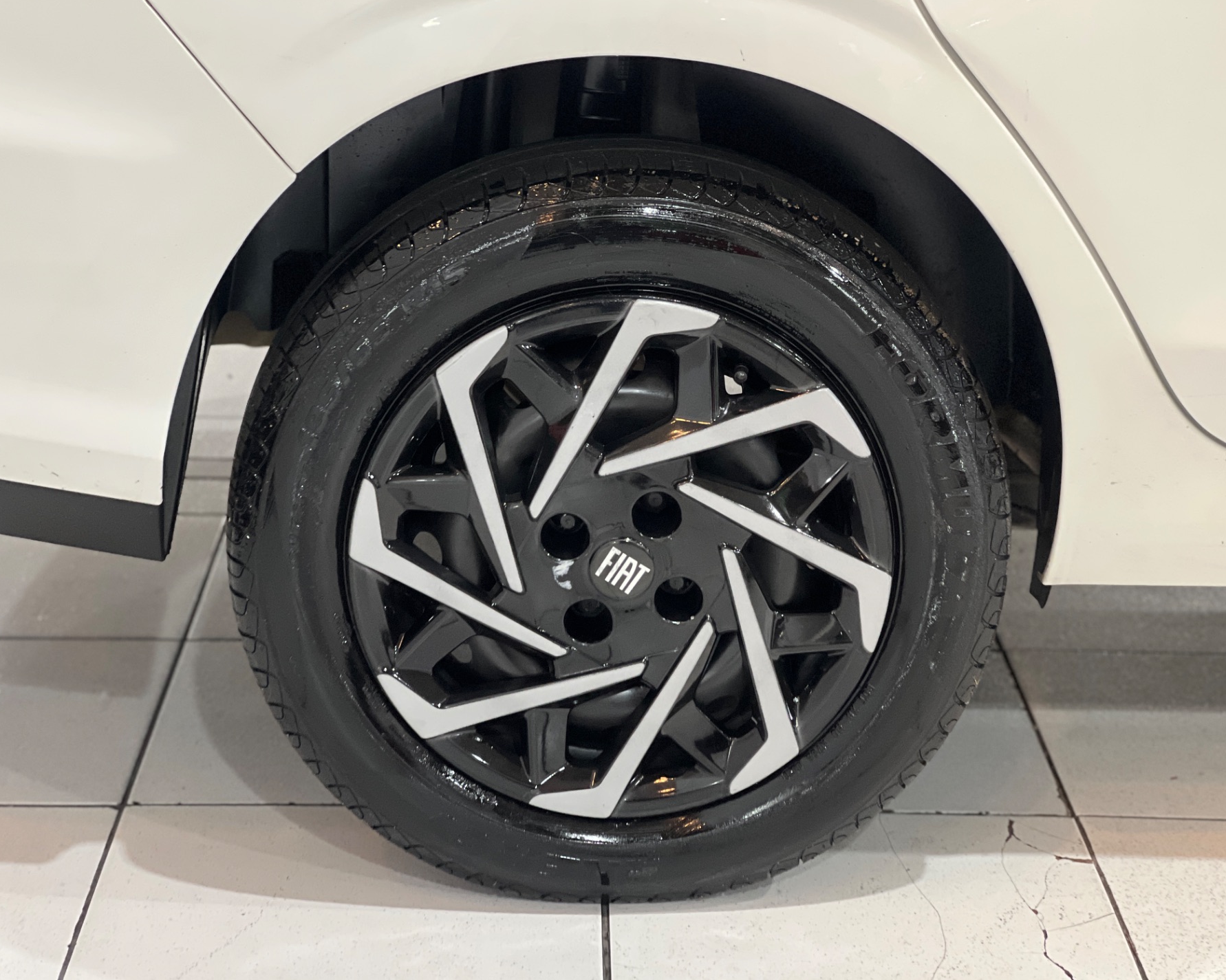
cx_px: 632
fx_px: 2939
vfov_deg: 18.9
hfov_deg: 23.6
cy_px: 486
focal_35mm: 81
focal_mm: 9
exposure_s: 1/24
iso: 320
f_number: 2.8
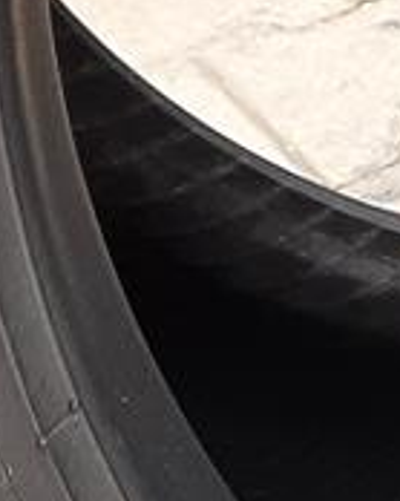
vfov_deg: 10.5
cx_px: -475
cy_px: -366
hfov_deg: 8.3
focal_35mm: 175
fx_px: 2592
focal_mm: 3.93
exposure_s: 1/288
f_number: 1.7
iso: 40
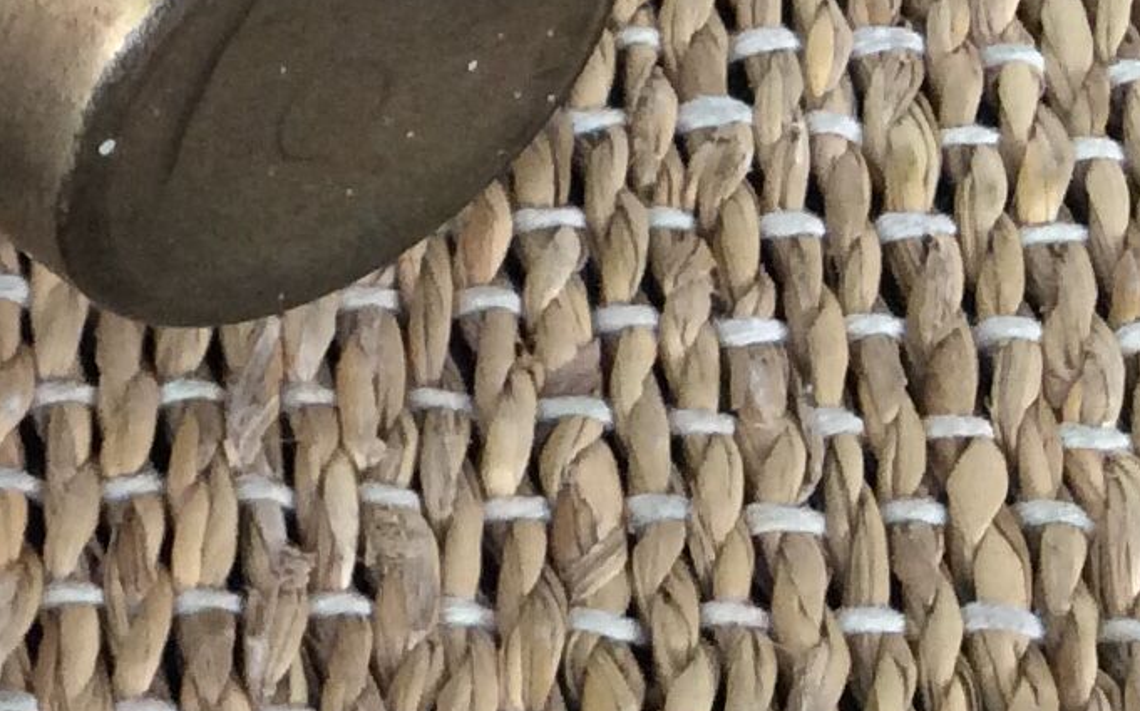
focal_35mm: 129
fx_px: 4006
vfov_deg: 9.6
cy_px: -622
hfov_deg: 15.0
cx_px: -593
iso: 125
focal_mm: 3.3
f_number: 2.4
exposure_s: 1/25
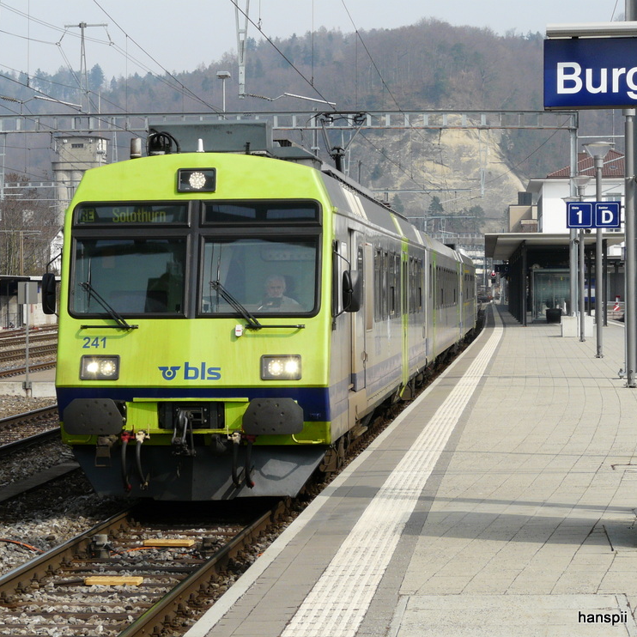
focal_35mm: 112
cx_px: 219
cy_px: 321
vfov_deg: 15.6
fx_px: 2332
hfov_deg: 15.5
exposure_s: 1/320
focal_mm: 15.4
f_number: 5.6
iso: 100
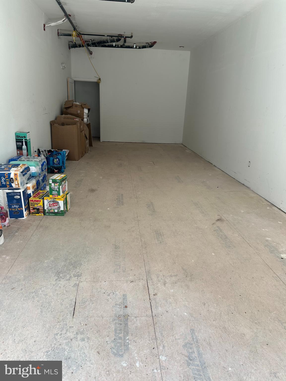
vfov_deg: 71.6
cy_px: 190
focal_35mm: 24
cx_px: 143
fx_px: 264
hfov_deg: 56.8
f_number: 1.78
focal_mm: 6.86
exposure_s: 1/121
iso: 50
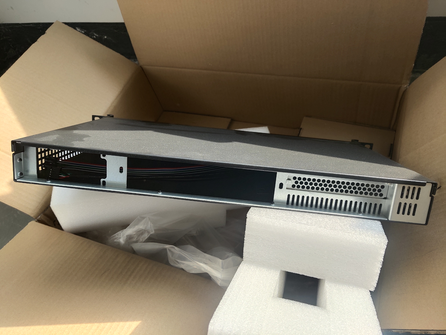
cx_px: 223
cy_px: 168
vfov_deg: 46.8
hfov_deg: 60.0
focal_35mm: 30
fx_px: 387
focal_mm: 4.35
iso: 50
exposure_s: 1/130
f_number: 1.8
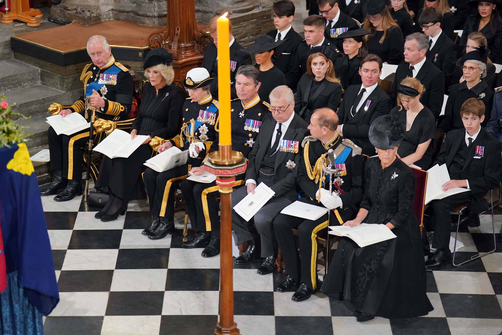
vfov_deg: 13.0
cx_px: 251
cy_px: 168
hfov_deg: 19.5
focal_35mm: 105
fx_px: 1464
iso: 5000
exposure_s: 1/250
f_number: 2.8
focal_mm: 105
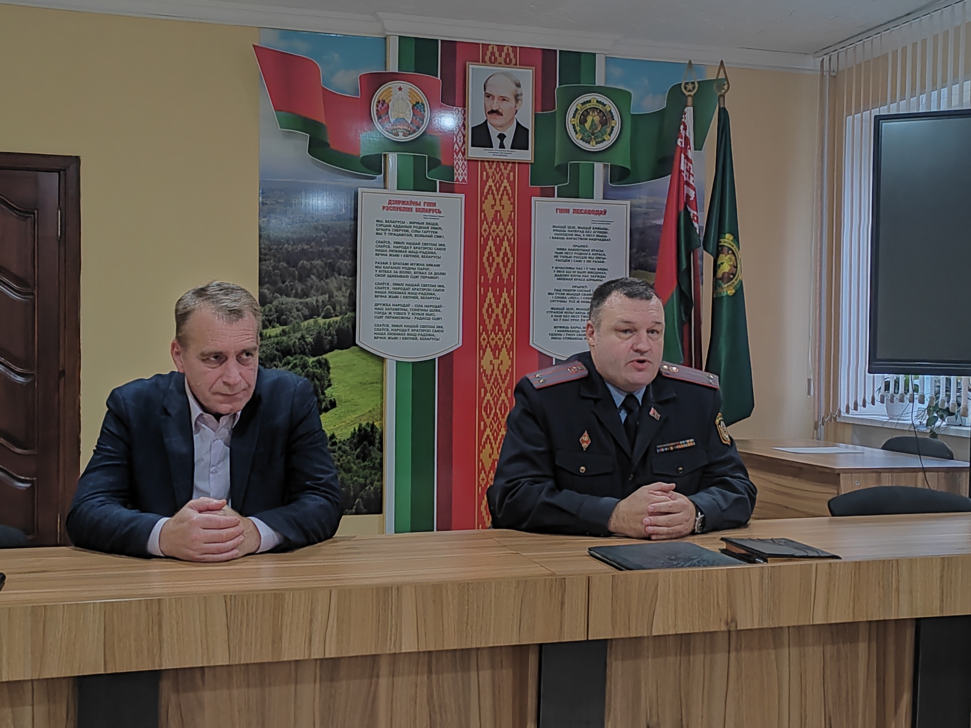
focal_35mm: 43
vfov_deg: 33.6
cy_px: 364
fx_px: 1206
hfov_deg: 43.9
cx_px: 486
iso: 3200
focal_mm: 5.52
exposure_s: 1/50
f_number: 1.9
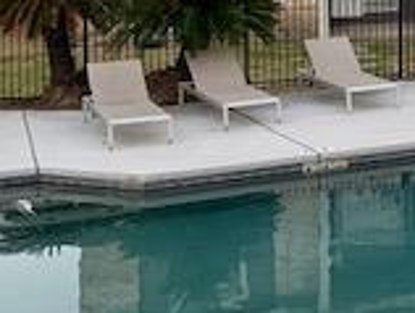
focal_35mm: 105
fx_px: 1261
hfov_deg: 17.5
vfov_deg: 13.6
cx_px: 544
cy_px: -84
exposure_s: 1/121
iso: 50
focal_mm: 4.25
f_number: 1.8
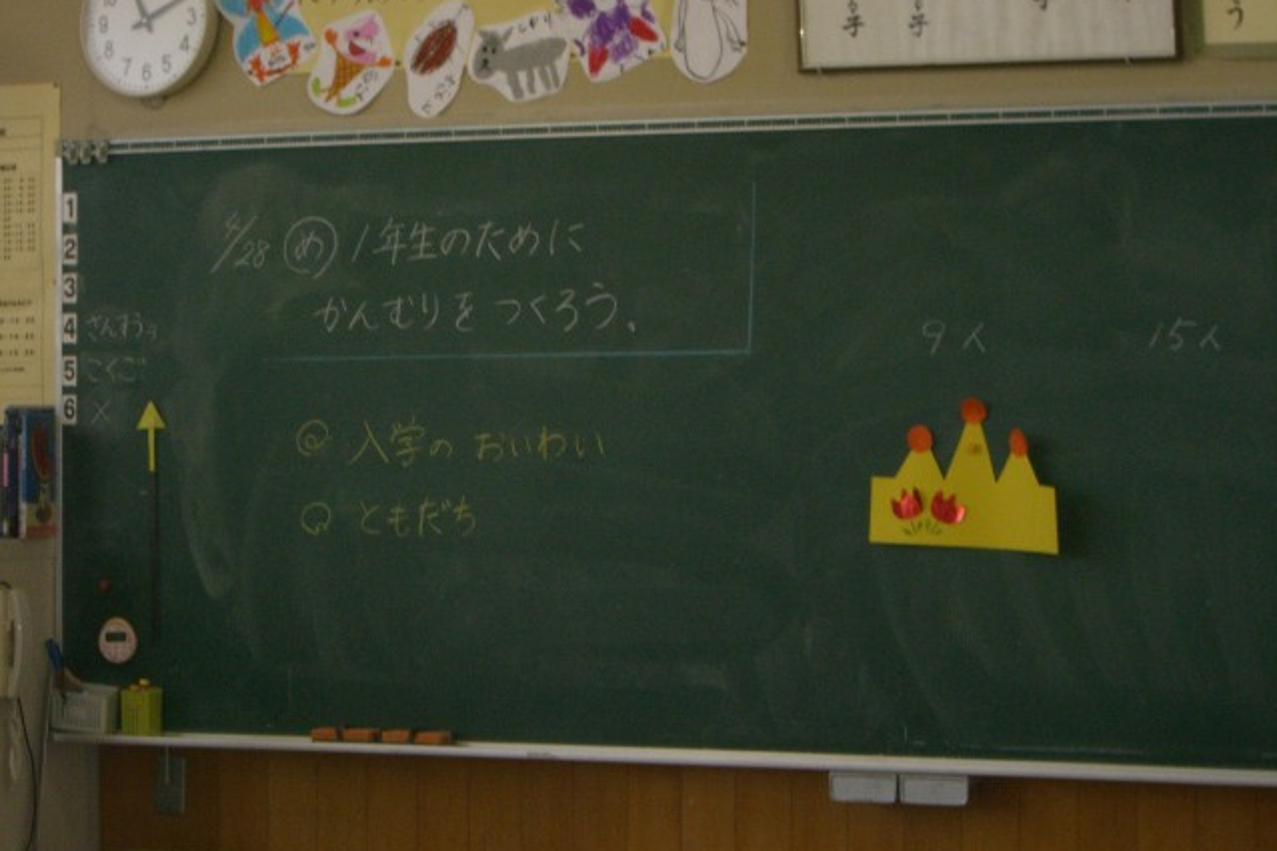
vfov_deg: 11.5
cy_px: 455
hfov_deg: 17.2
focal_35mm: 119
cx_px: 638
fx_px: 4220
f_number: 5.2
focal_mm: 18.6
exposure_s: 1/60
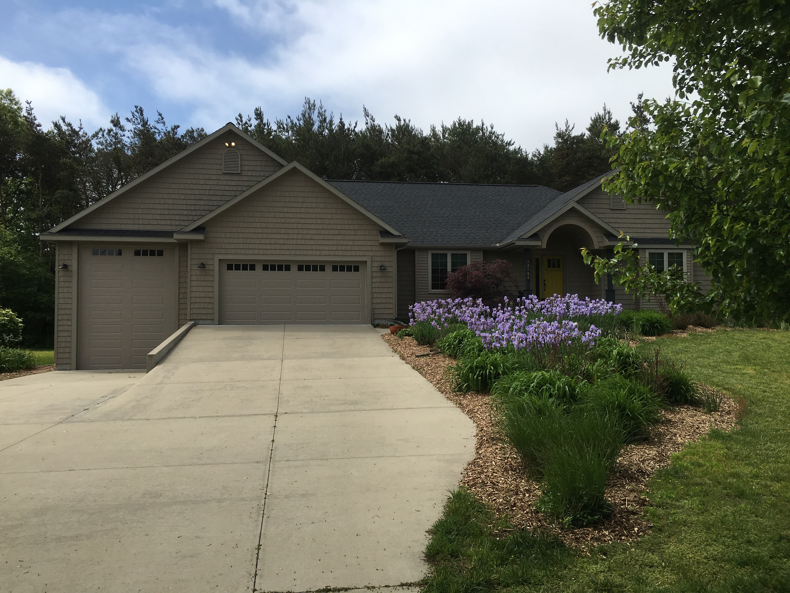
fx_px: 662
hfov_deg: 61.7
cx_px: 395
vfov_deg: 48.2
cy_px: 296
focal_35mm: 29
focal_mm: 4.15
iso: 25
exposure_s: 1/2079
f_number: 2.2
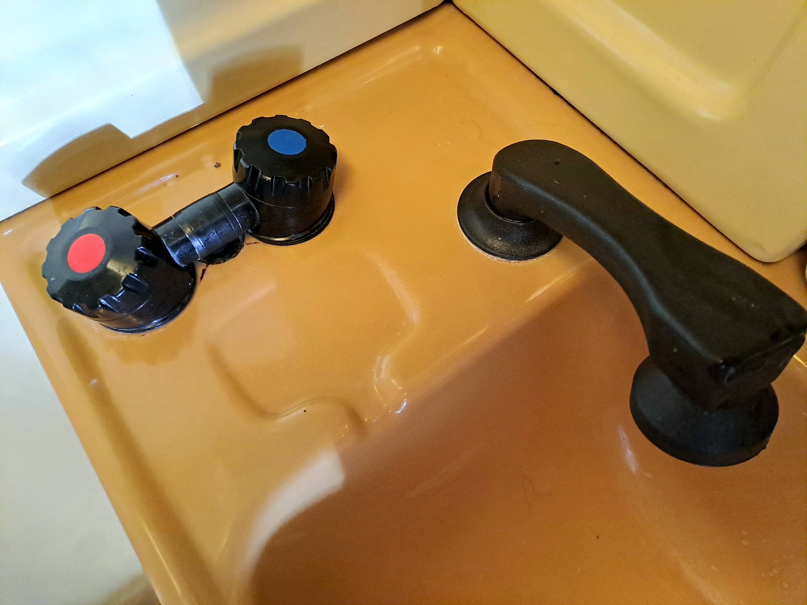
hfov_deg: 69.4
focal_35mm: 25
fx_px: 583
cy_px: 302
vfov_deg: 54.9
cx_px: 404
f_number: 1.8
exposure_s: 1/33
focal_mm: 4.65
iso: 250
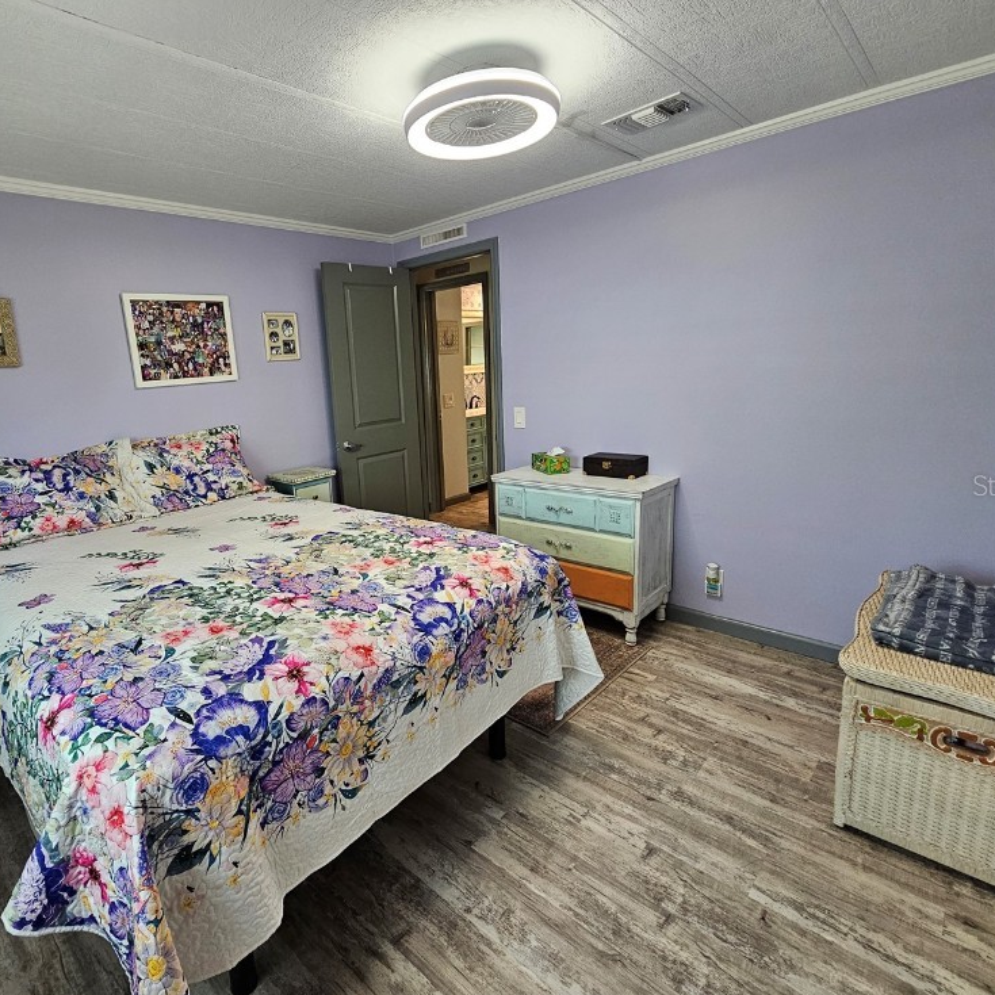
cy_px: 485
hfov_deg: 86.5
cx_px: 407
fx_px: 520
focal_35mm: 16
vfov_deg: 87.4
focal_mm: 2.2
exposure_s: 1/60
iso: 200
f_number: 2.2
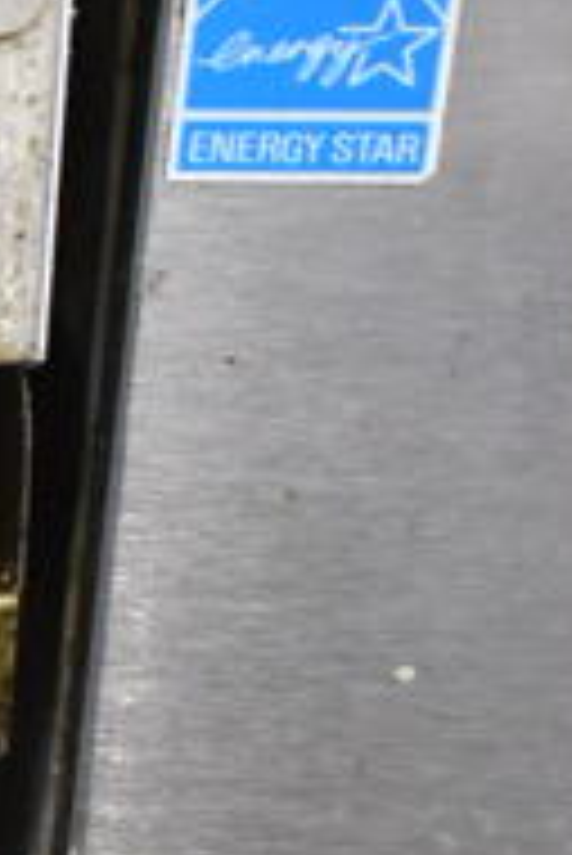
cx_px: -734
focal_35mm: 130
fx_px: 3092
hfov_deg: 9.5
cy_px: 488
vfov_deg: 15.7
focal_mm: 18
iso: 1100
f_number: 3.5
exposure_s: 1/30
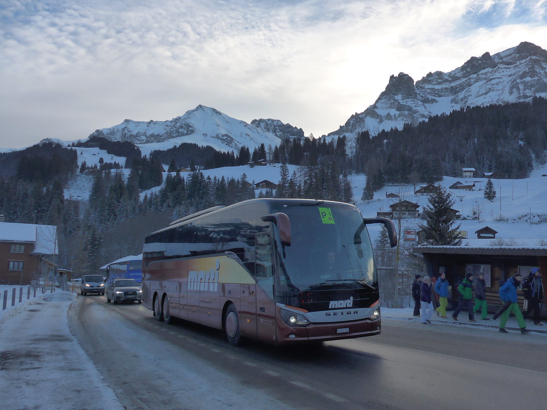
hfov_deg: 61.7
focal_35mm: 29
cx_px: 274
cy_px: 205
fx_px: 458
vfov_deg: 48.2
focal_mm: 6
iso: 160
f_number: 3.2
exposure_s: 1/640
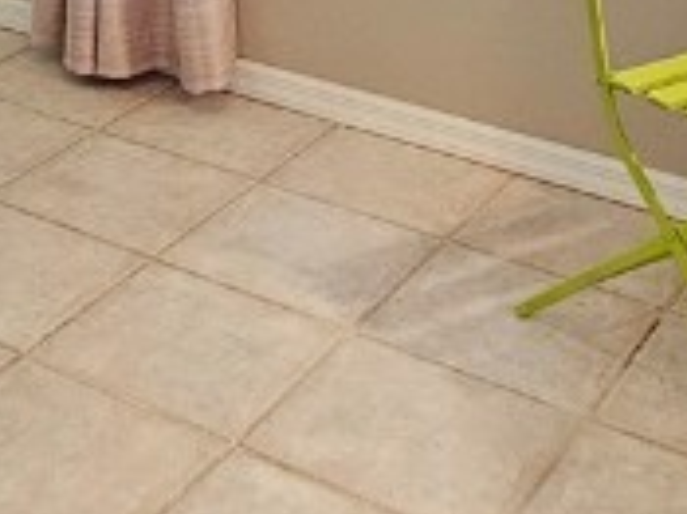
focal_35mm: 76
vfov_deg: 17.7
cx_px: -31
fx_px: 1507
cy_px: -208
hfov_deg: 24.3
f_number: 2.2
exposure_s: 1/40
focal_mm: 2.2
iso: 320
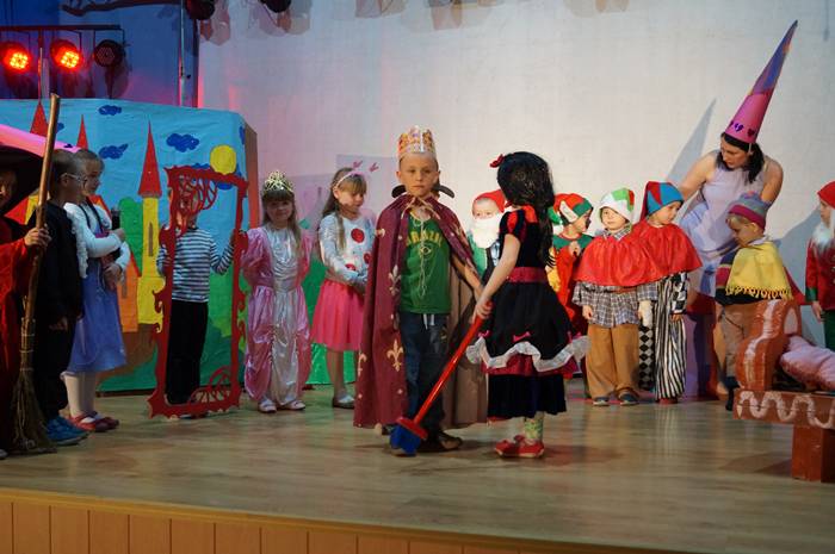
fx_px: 973
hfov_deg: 46.4
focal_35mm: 42
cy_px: 277
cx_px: 418
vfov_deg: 31.8
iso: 1250
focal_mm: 28
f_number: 4.5
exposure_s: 1/60
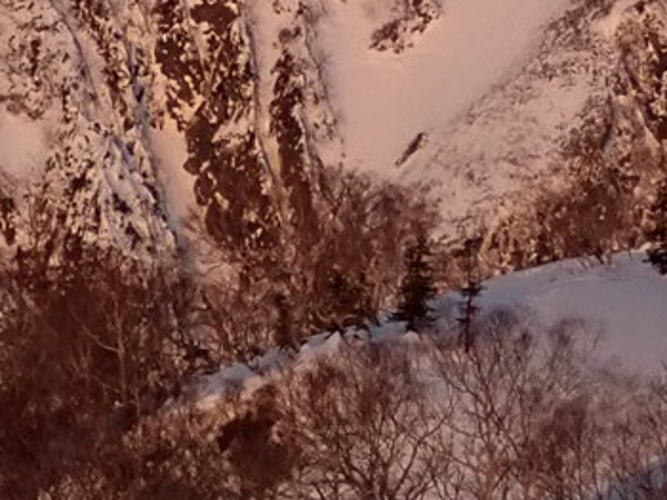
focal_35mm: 313
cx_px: 463
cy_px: -197
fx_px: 6027
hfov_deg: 6.3
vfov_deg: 4.7
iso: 100
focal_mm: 10.29
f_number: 5
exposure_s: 1/125
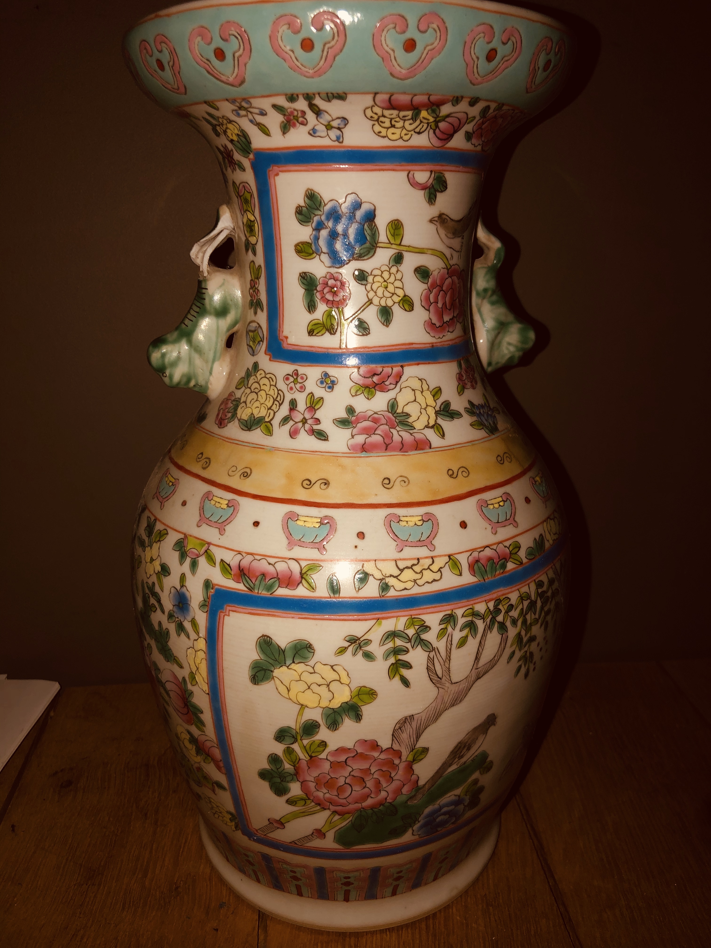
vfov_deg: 63.4
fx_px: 767
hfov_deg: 49.7
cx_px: 356
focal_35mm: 28
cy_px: 474
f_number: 1.8
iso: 25
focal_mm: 3.99
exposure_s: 1/33
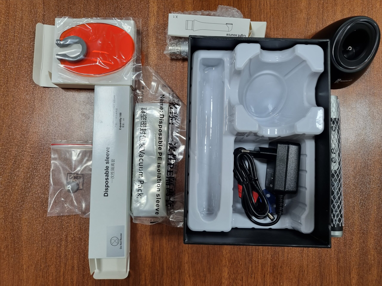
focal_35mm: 26
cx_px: 191
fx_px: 287
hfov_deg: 67.3
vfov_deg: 53.1
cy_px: 143
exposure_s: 1/100
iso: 80
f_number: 1.8
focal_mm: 5.4
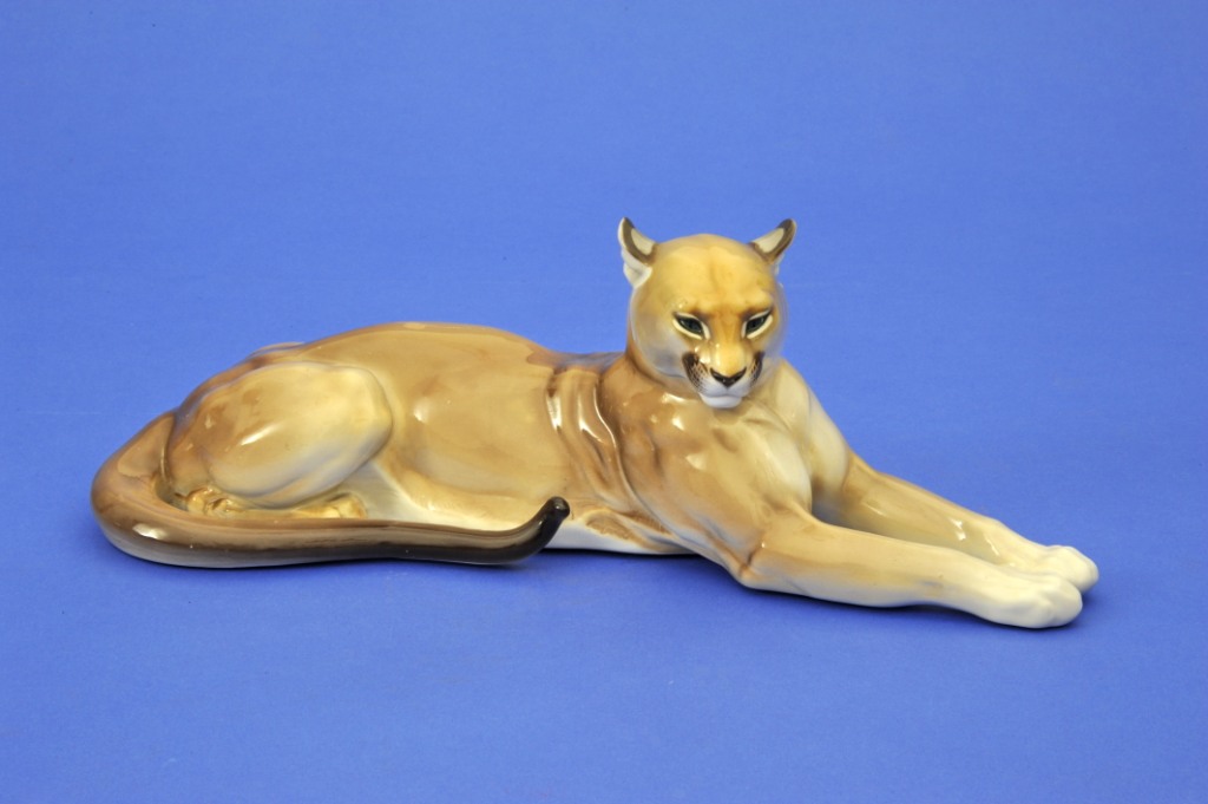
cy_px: 402
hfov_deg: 18.3
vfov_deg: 12.2
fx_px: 3755
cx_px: 604
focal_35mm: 112
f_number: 22
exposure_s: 2.5
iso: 400
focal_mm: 112
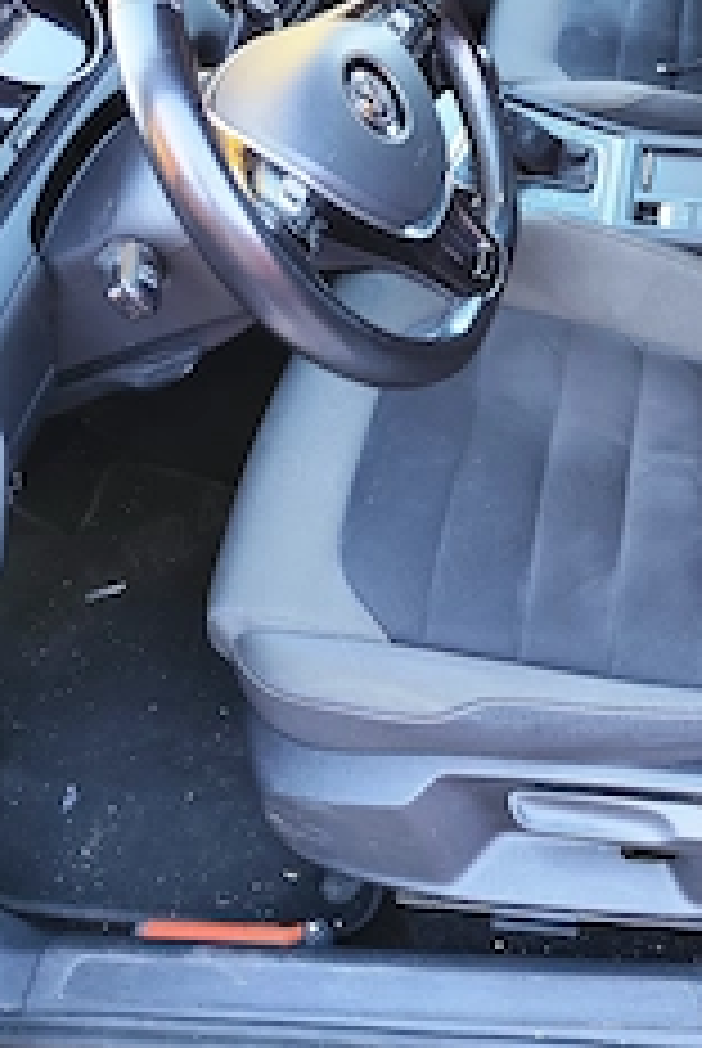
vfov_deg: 46.0
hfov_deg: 31.2
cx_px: 634
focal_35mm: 41
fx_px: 1196
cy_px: 283
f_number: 1.65
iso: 320
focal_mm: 6.19
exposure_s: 1/100
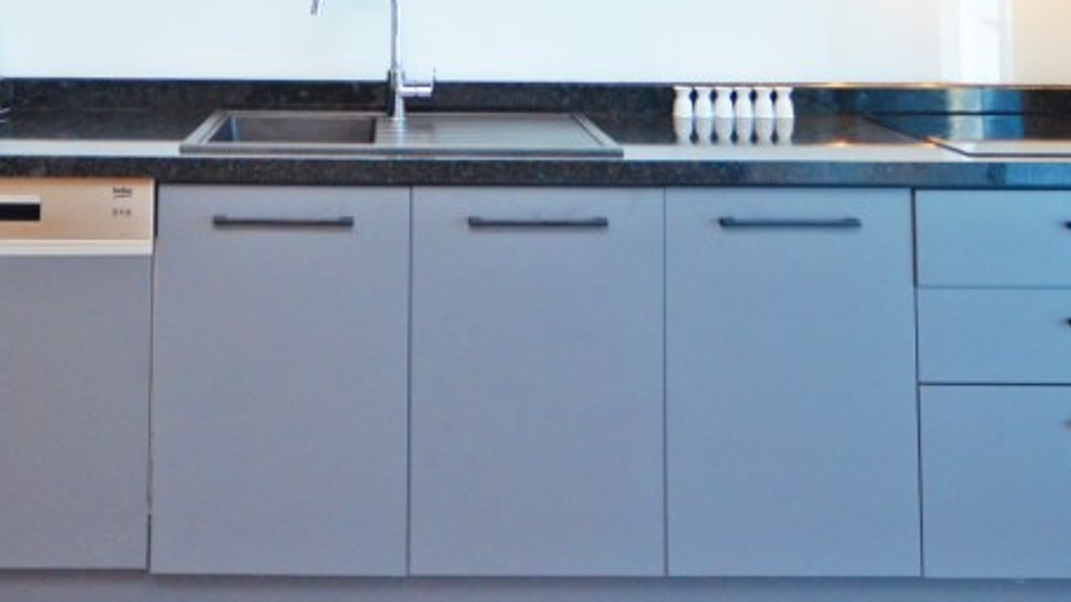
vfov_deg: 25.7
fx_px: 1136
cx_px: 393
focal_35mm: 40
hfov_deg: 49.9
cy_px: -172
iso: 800
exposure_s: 1/60
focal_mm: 10
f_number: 4
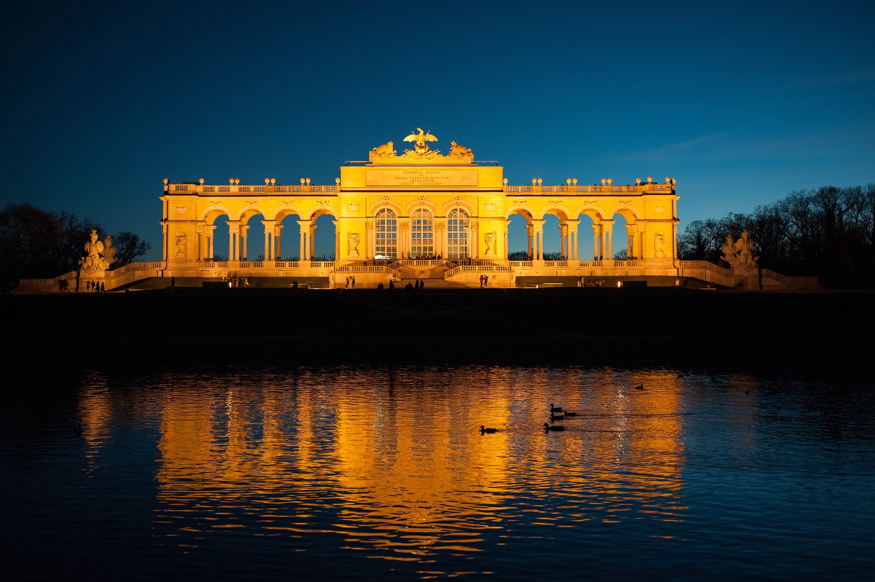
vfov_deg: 41.1
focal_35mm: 32
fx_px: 777
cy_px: 285
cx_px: 432
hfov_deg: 58.7
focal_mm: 31
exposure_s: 1/60
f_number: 2.8
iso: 2500
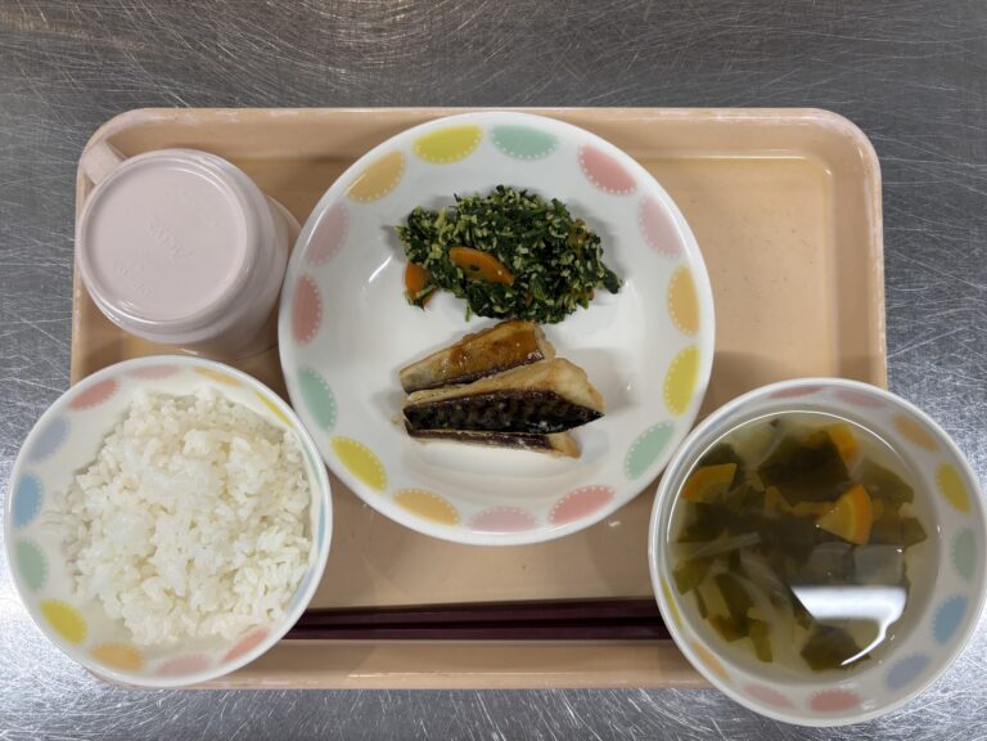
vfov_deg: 53.1
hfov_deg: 67.3
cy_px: 370
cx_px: 494
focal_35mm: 26
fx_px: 741
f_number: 1.6
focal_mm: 5.96
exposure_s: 1/120
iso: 125
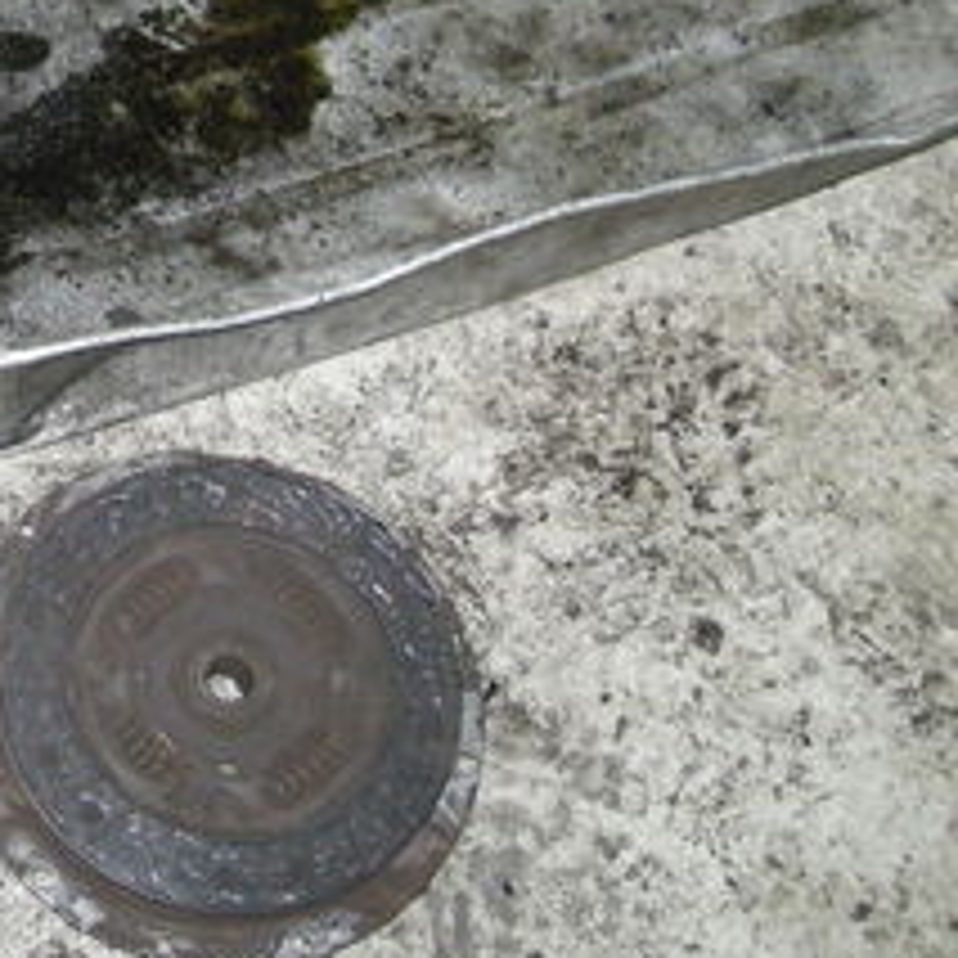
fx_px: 2912
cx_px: -261
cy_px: 13
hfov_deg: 17.6
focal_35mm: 93
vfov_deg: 18.2
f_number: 2.8
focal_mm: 5.7
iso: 205
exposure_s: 1/60
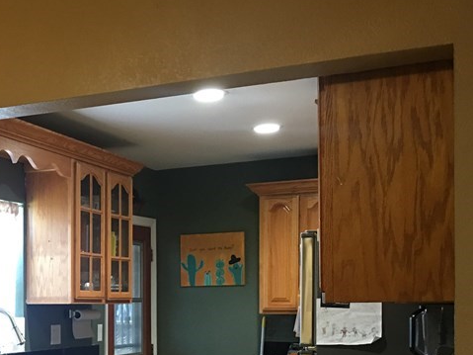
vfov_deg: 23.0
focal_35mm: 62
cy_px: 327
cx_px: 17
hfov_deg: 29.4
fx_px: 847
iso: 80
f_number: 2.2
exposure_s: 1/15
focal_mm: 4.15
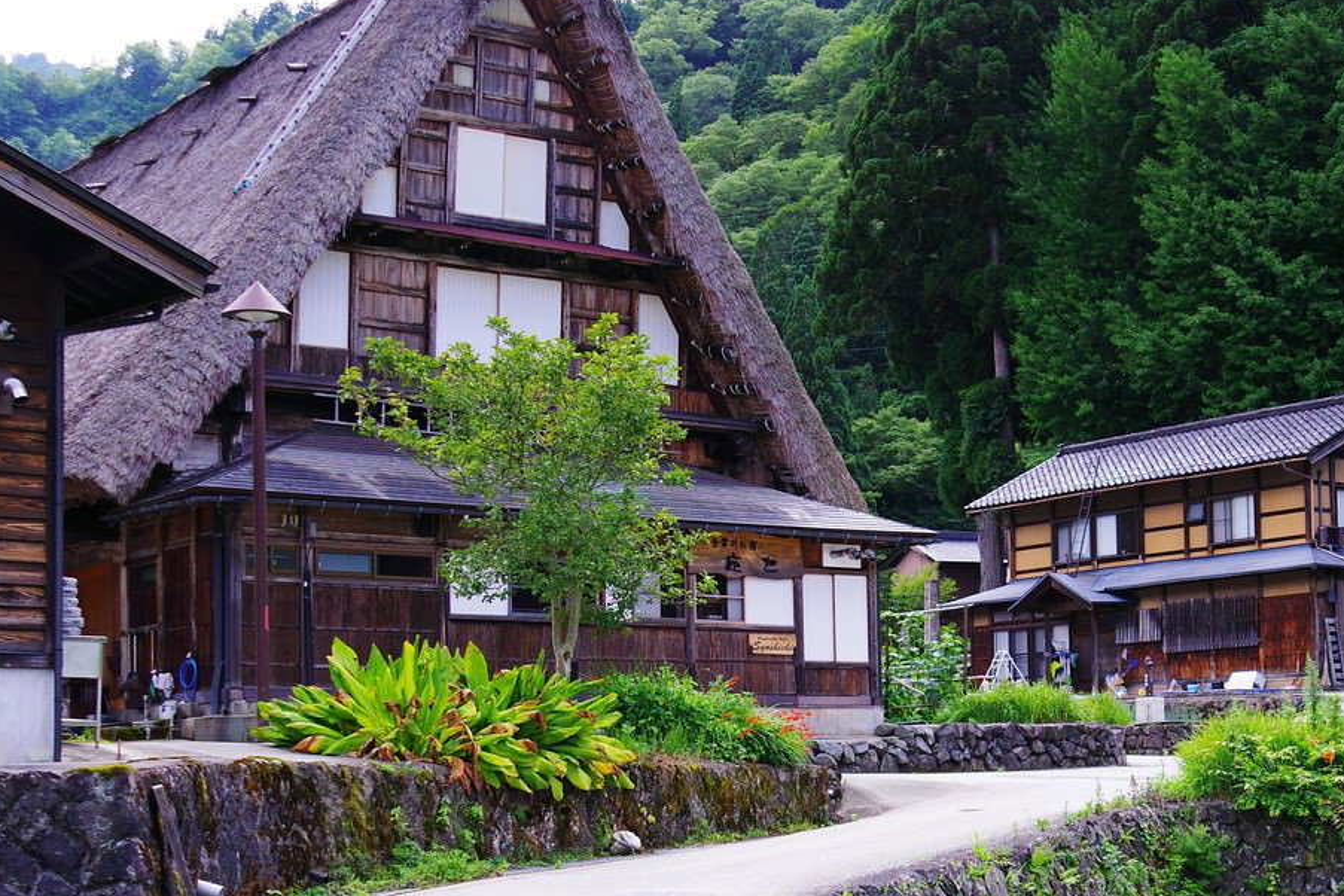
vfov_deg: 21.7
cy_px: 677
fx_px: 2314
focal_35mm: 62
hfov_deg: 32.0
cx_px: 924
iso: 400
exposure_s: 1/2500
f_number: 3.5
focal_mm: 23.13
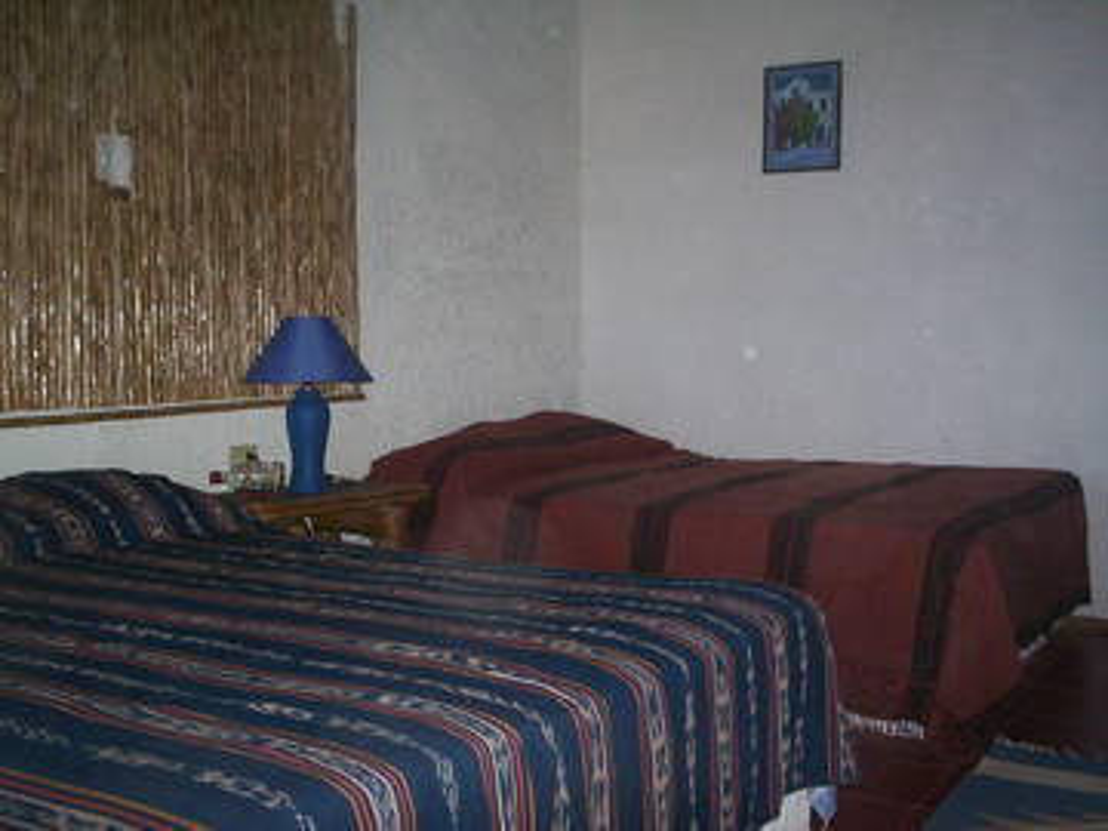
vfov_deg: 37.7
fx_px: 1216
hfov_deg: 49.0
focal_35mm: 38
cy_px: 416
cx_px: 554
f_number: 4.5
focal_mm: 4.99
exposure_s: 1/60
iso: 140
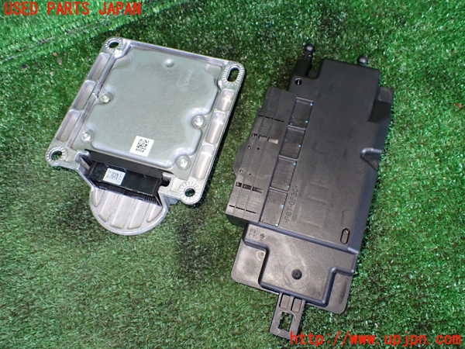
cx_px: 232
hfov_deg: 60.0
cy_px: 174
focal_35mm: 30
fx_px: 403
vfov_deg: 46.8
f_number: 2.3
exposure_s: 1/40
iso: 800
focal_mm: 5.4
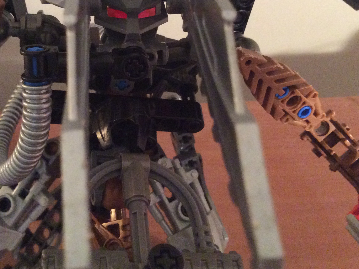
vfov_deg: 29.8
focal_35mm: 48
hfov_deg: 39.5
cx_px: 142
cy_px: 74
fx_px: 497
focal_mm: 3.3
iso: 400
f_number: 2.4
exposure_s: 1/15
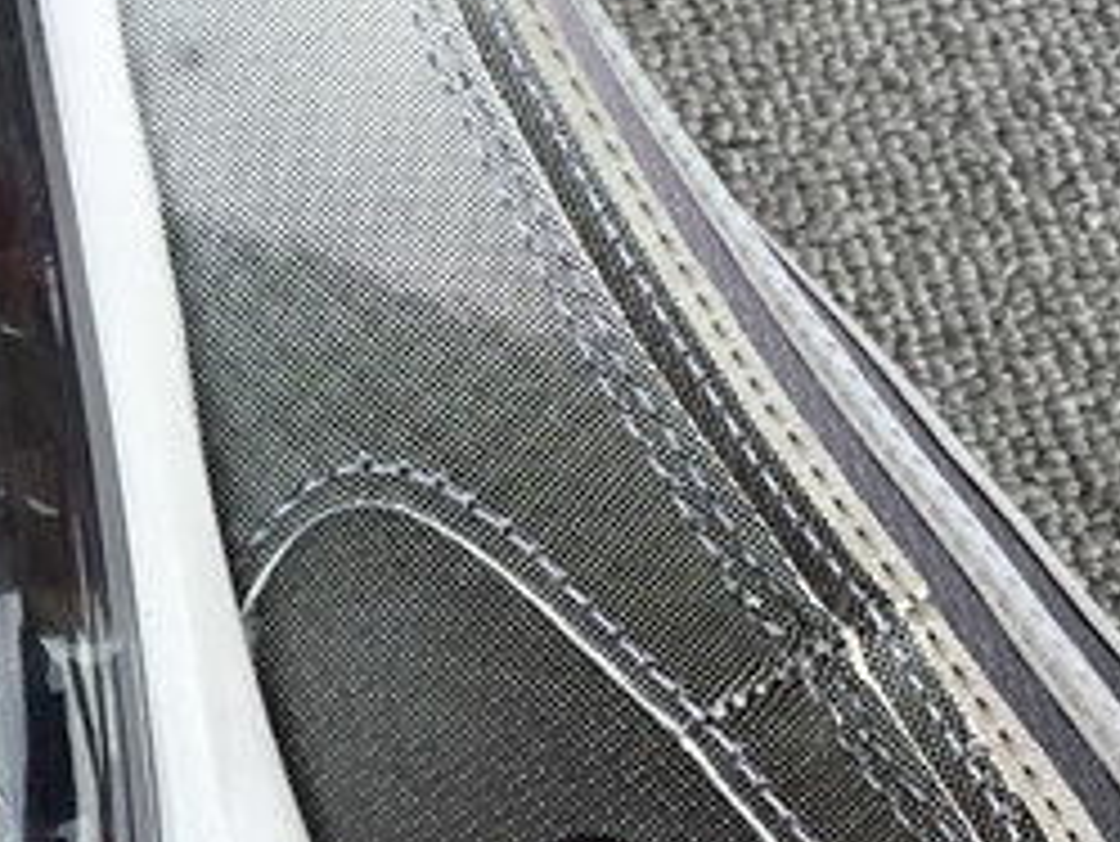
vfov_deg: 13.2
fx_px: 3626
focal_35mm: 112
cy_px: 511
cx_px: -292
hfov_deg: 16.7
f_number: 2.4
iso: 25
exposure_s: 1/252
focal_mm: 3.3
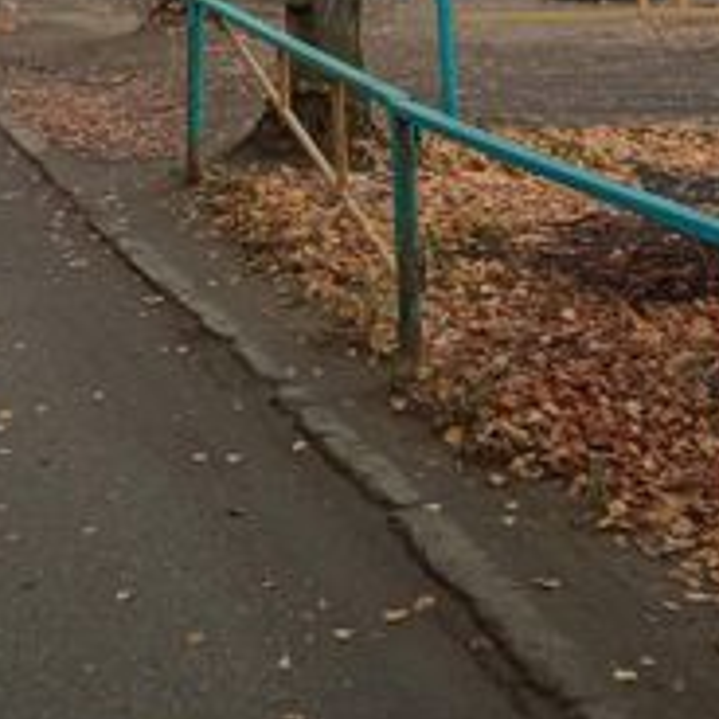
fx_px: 1950
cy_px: -184
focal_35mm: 83
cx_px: 137
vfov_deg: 19.5
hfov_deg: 20.6
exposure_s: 1/142
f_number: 2.2
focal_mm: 3.79
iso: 111
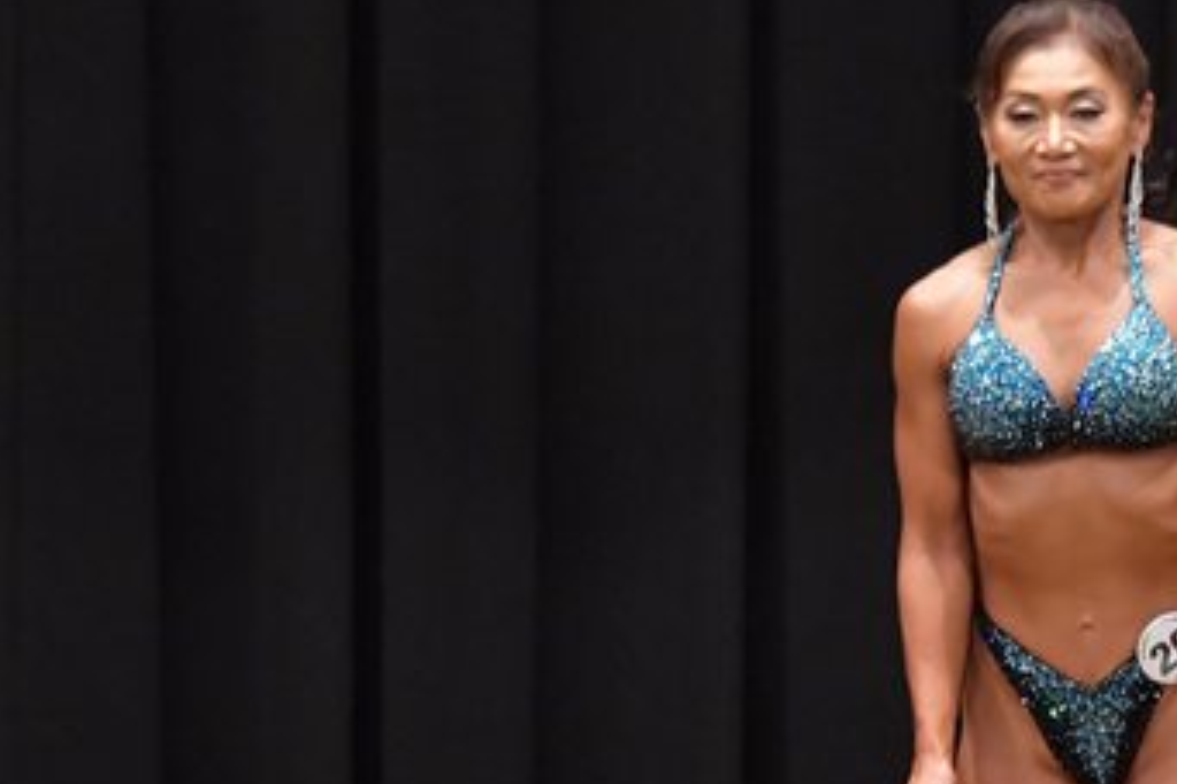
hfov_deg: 3.6
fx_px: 18920
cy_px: 649
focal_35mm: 579
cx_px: 1144
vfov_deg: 2.4
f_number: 5.6
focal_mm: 170
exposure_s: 1/400
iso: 6400
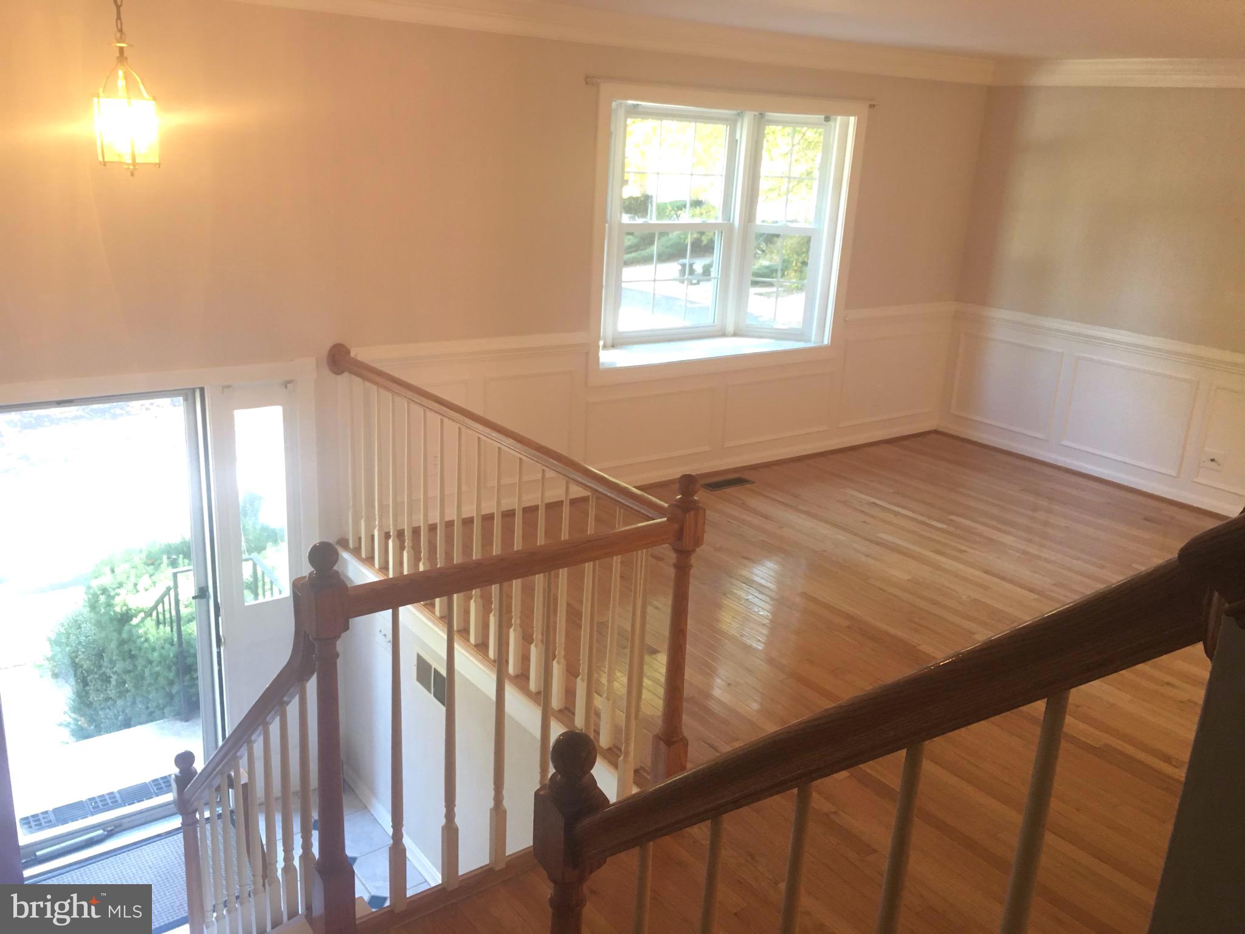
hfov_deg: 61.7
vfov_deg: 48.2
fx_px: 1043
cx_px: 622
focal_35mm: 29
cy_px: 467
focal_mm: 4.15
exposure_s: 1/30
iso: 100
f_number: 2.2
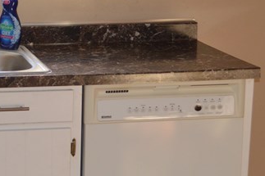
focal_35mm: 121
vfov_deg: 11.3
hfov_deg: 16.7
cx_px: 31
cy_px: 40
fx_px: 890
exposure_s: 1/125
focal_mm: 24
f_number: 4
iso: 400
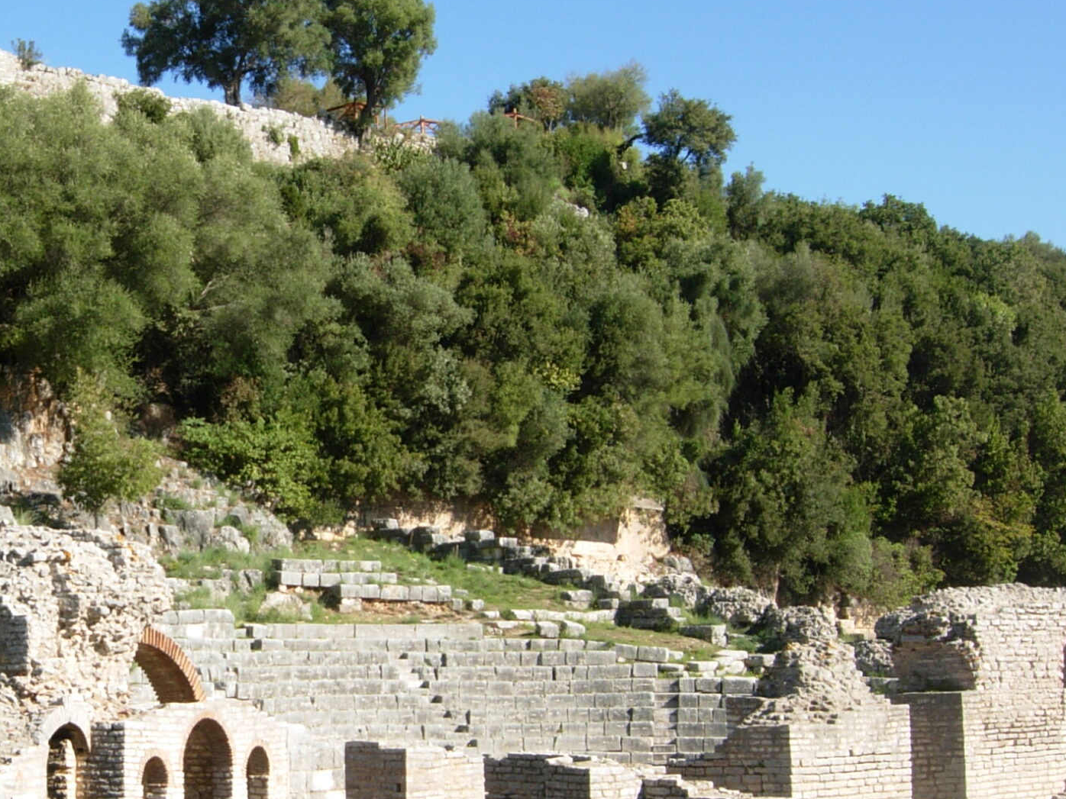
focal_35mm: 66
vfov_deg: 22.2
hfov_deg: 28.7
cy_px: 453
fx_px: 2032
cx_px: 194
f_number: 5.4
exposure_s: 1/242
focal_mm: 7.5
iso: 50
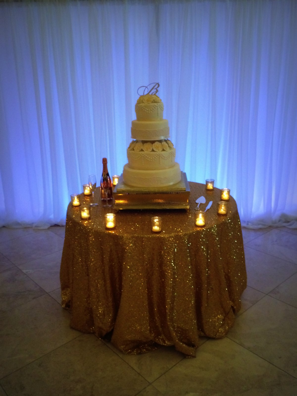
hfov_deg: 48.2
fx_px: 332
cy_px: 198
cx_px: 148
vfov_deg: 61.7
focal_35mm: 29
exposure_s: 1/20
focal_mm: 4.15
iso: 320
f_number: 2.2
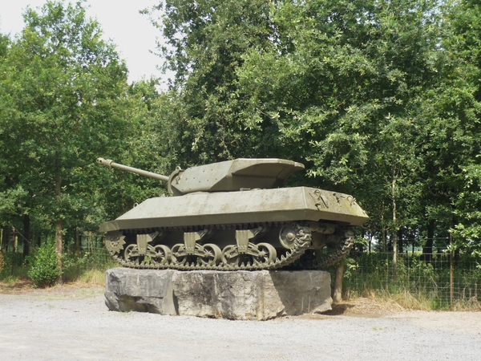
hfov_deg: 37.5
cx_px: 240
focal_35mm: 51
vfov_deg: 28.6
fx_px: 709
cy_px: 180
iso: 100
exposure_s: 1/250
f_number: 3.2
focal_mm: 8.4
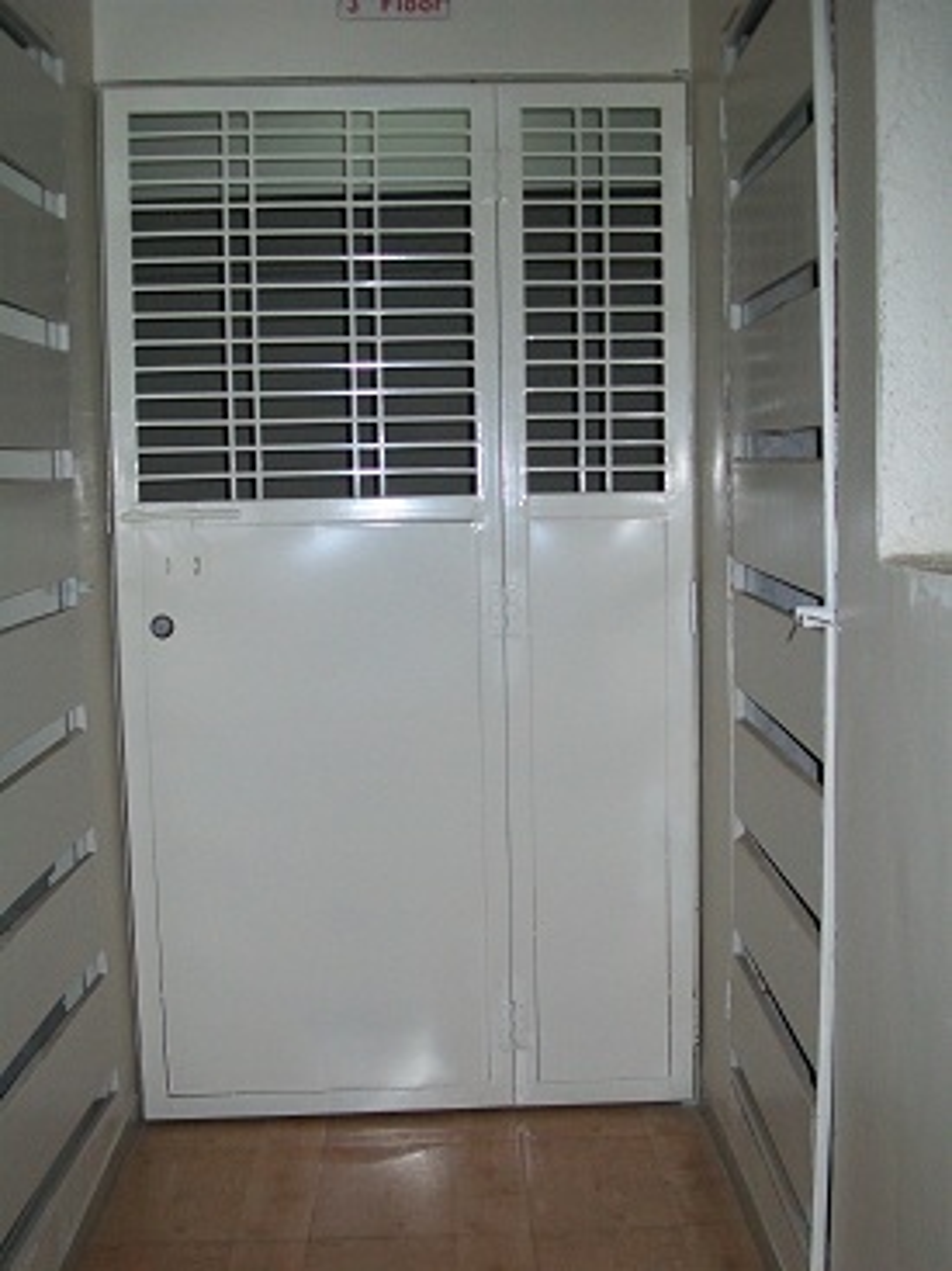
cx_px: 476
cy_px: 636
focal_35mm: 42
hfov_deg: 34.3
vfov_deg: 44.8
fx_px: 1541
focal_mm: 7.6
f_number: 3.1
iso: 160
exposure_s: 1/80
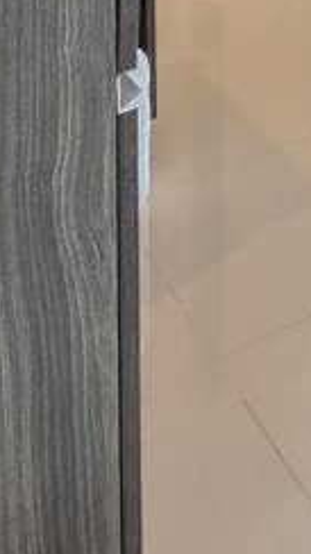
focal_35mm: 66
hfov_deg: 10.8
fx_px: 969
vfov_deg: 22.8
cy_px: -367
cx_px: 975
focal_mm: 2.2
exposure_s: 1/730
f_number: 2.2
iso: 50
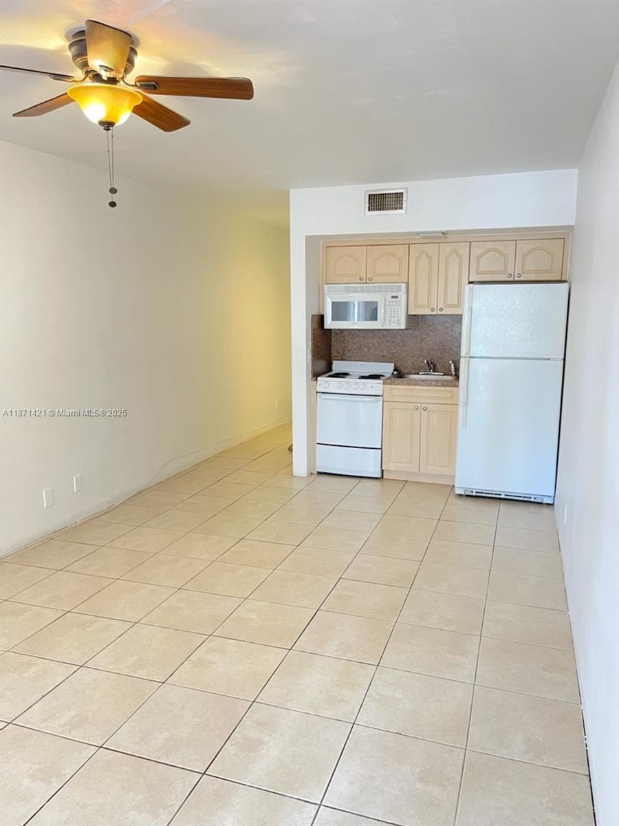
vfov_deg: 67.3
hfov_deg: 53.1
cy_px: 413
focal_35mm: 26
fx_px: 620
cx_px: 310
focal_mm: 5.1
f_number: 1.6
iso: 800
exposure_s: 1/30
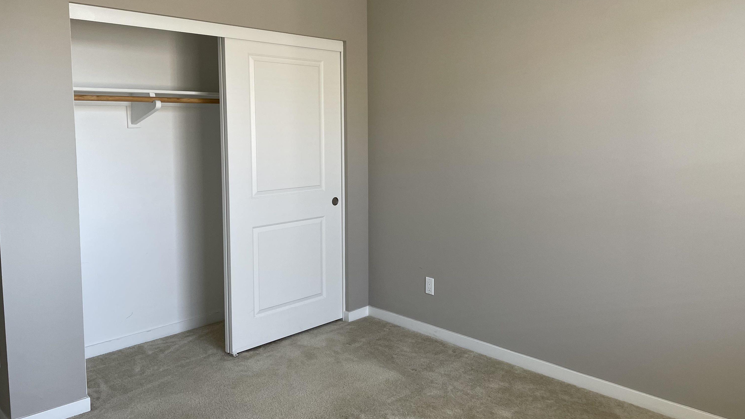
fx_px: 573
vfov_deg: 40.1
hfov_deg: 66.1
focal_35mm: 29
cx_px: 380
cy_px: 175
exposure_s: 1/60
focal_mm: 4.2
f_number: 1.6
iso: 64
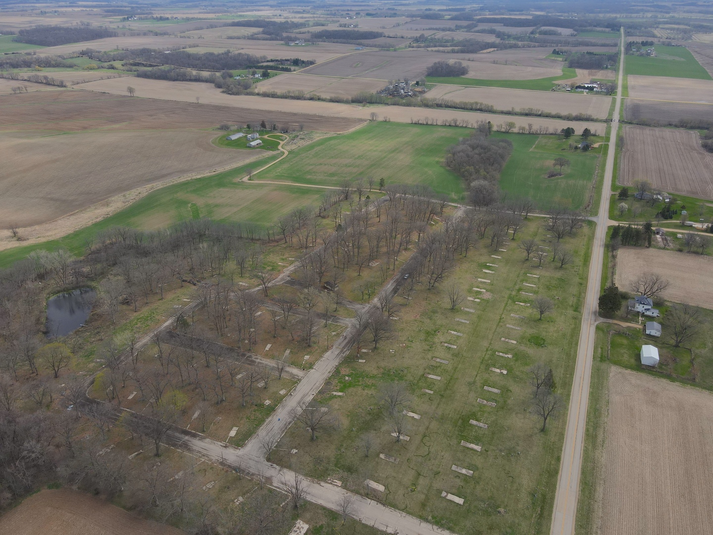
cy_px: 268
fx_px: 494
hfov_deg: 71.6
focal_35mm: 24
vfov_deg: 56.8
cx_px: 356
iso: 100
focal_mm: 4.5
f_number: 2.8
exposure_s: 1/640
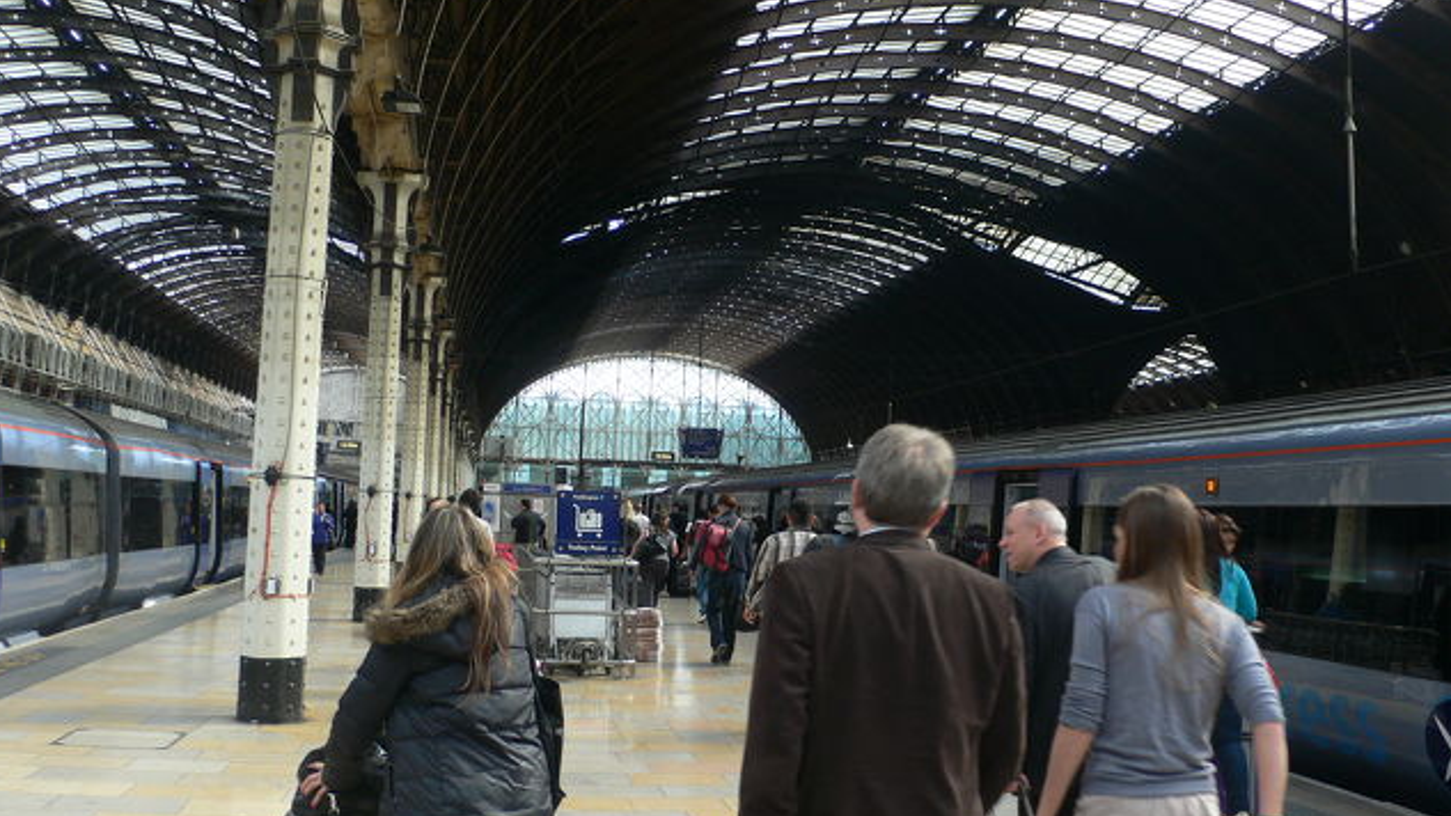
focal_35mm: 38
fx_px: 1462
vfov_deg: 31.2
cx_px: 717
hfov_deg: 52.8
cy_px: 377
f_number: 2.8
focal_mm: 6.3
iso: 80
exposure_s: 1/50
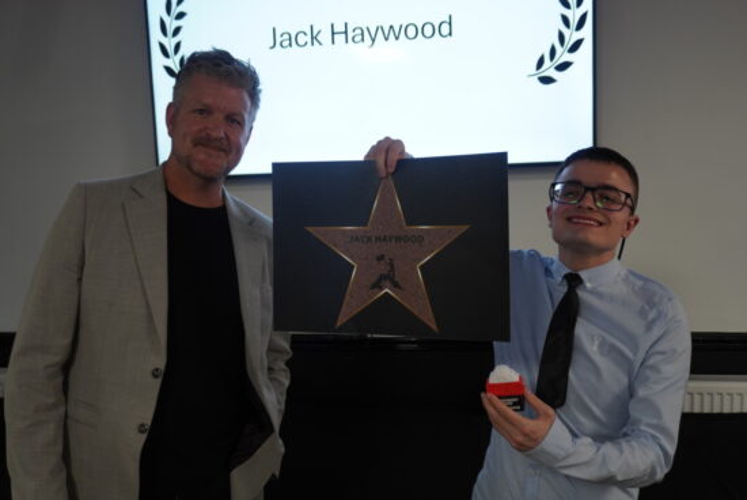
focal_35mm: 32
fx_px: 654
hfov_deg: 59.4
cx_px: 374
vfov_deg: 41.8
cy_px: 250
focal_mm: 21
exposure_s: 1/60
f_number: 4
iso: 640
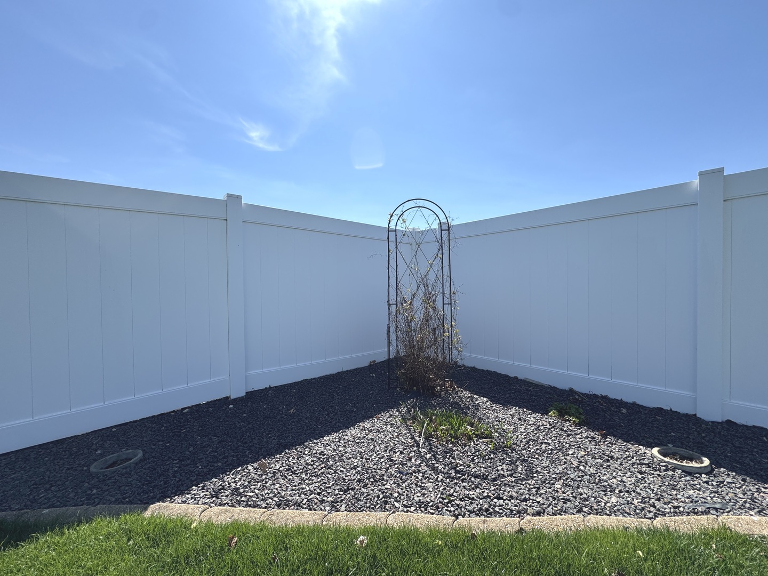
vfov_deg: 85.7
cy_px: 288
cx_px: 384
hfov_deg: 102.1
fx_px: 311
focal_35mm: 14
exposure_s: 1/1832
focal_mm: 2.22
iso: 50
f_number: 2.2
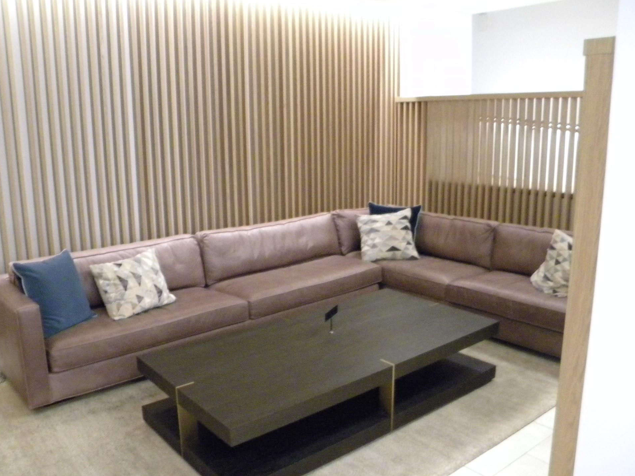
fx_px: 550
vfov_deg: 46.8
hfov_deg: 60.0
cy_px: 250
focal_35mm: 30
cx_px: 312
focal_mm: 5
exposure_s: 1/24.5
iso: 800
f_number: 3.5
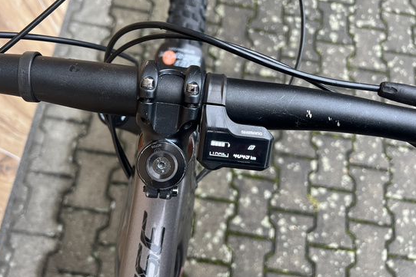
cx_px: 187
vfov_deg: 43.5
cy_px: 121
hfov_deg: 61.8
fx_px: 347
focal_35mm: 30
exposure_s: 1/121
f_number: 1.5
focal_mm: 5.7
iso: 125
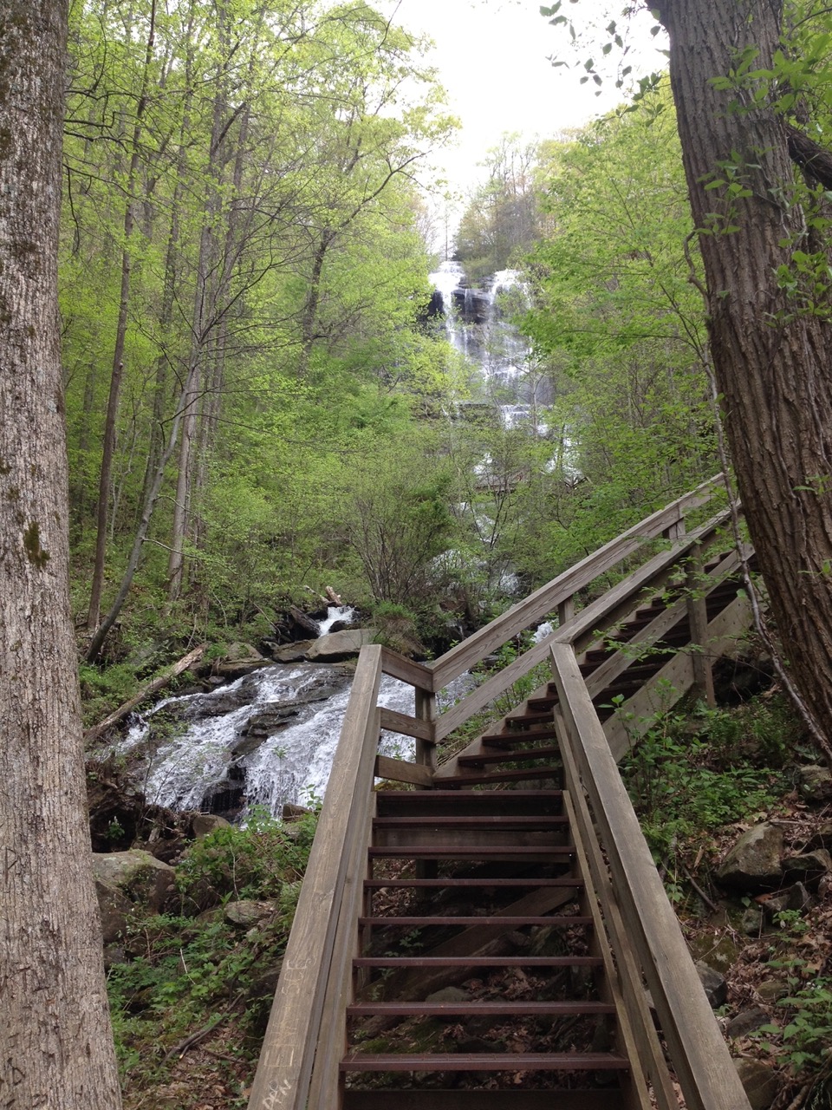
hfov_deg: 40.7
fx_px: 1122
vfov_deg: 52.6
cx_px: 416
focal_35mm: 35
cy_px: 555
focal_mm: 4.28
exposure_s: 1/120
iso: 50
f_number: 2.4
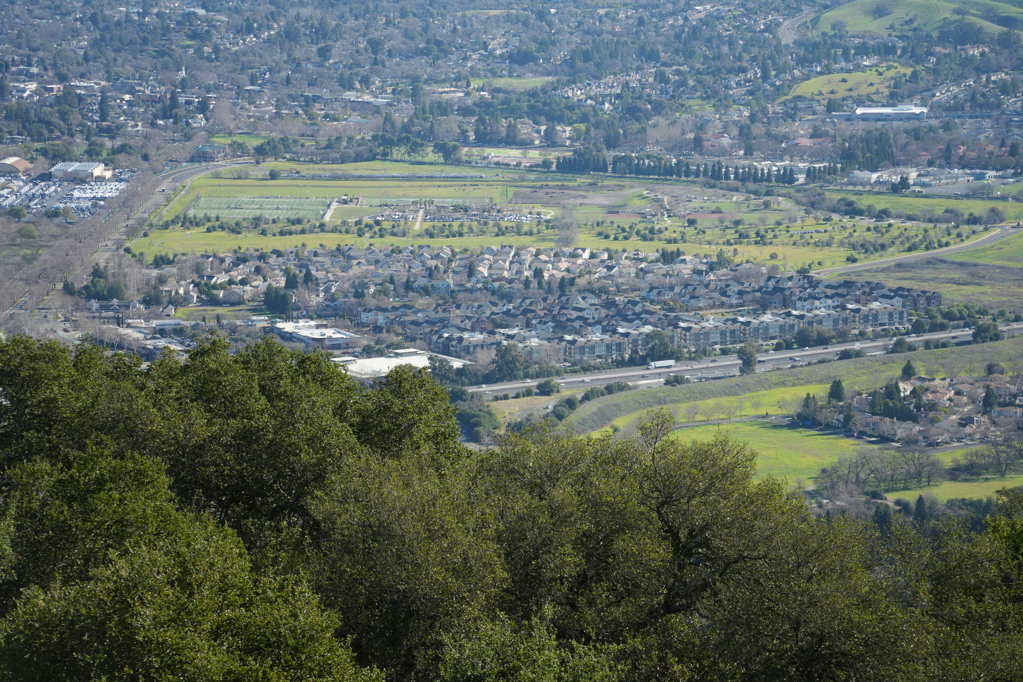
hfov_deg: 16.4
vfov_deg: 11.0
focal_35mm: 125
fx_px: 3552
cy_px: 341
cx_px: 514
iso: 500
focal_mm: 124
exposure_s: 1/1000
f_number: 6.3
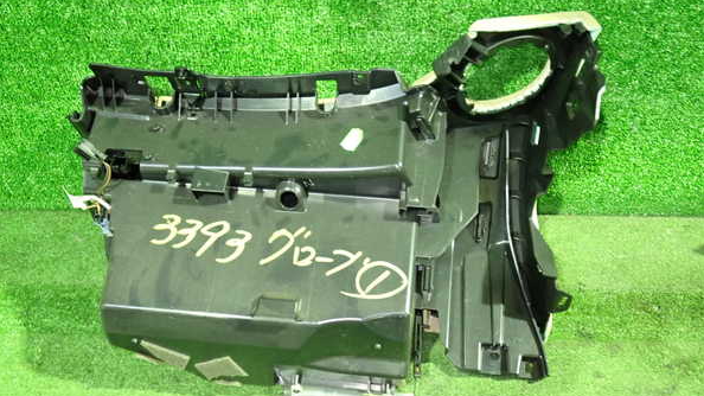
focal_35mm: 33
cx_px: 353
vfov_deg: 35.6
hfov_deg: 59.5
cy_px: 215
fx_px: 616
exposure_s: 1/10
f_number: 2.3
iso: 800
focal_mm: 5.4
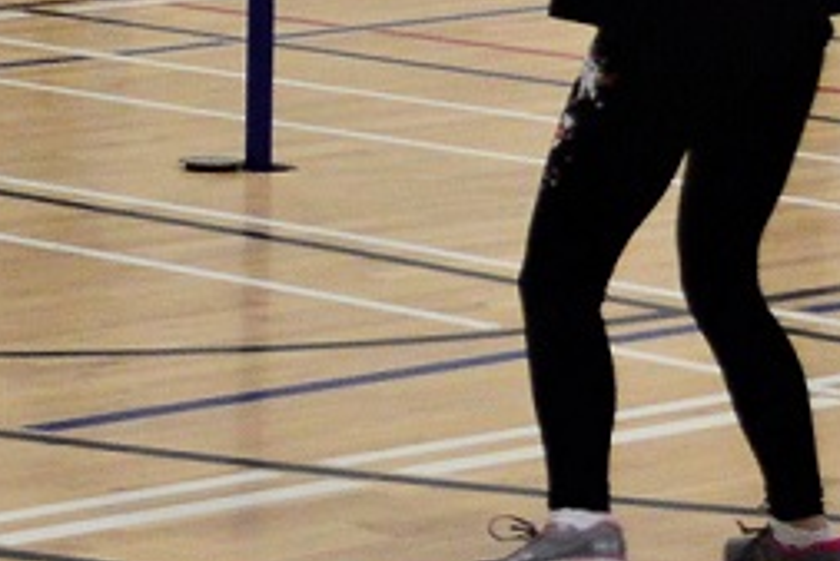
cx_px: -958
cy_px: -15
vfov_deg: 7.6
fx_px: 4202
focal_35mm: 180
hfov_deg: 10.3
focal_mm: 24
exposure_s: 1/125
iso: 900
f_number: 4
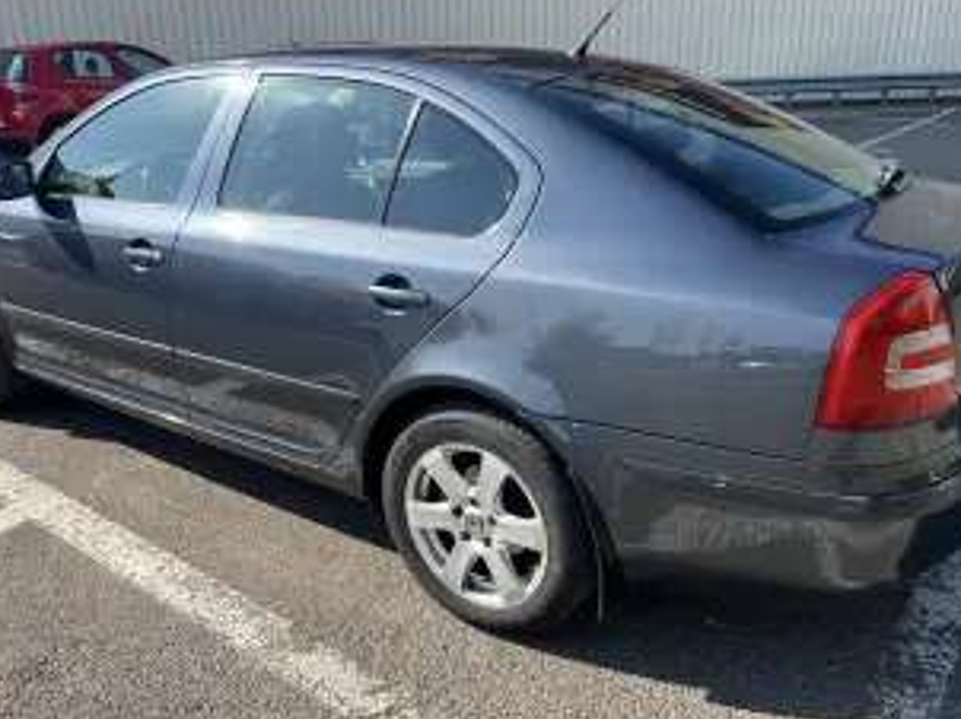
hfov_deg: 58.4
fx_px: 860
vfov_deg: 45.4
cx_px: 484
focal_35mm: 31
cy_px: 340
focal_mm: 5.7
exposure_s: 1/1808
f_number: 1.5
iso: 50
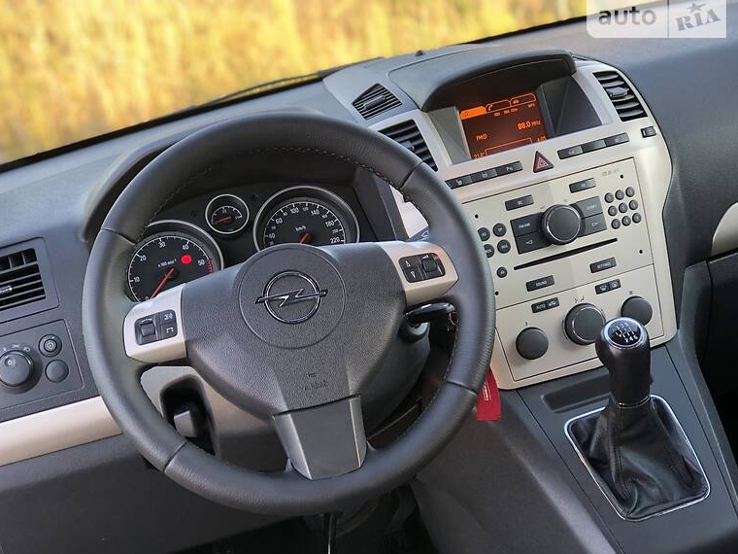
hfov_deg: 32.2
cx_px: 352
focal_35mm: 60
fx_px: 1279
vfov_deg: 24.4
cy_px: 276
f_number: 2.8
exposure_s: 1/30
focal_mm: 6.6
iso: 64
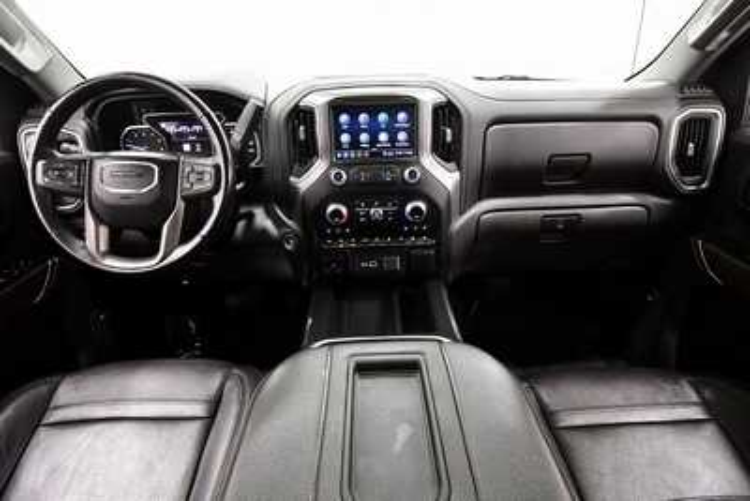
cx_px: 375
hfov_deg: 86.9
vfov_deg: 64.6
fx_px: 396
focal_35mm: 19
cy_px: 250
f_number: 4.8
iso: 3600
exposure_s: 1/60
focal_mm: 13
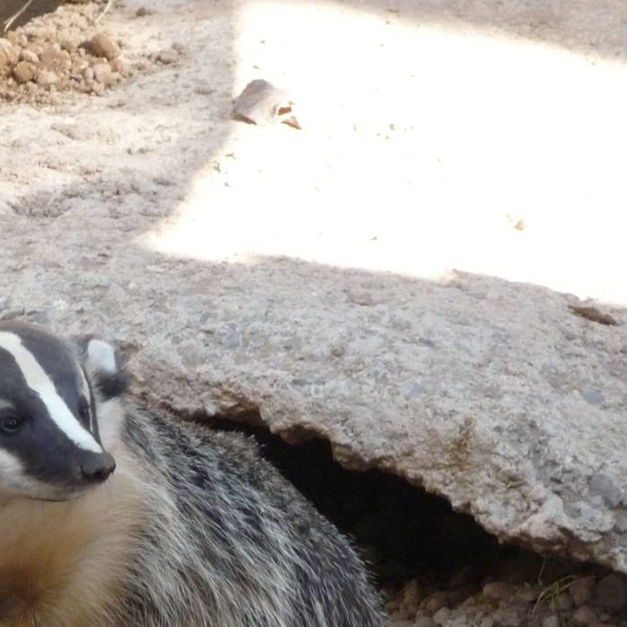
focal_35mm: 207
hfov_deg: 8.4
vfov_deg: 8.4
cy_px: 517
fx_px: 4242
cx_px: 137
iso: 400
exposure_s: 1/200
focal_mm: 17.5
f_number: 4.7
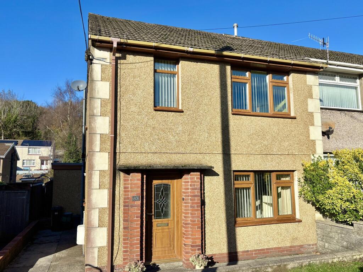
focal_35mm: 26
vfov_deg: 53.1
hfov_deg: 67.3
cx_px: 182
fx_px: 273
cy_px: 136
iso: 50
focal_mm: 5.96
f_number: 1.6
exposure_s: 1/4255
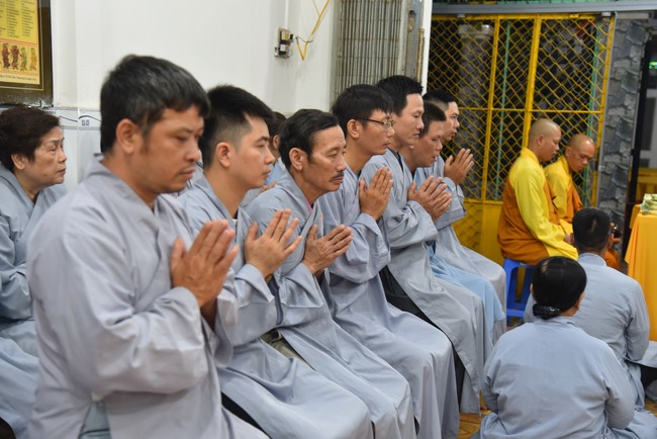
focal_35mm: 55
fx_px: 1004
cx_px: 328
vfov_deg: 24.6
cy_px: 220
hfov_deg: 36.2
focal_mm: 55
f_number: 4
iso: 800
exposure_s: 1/60
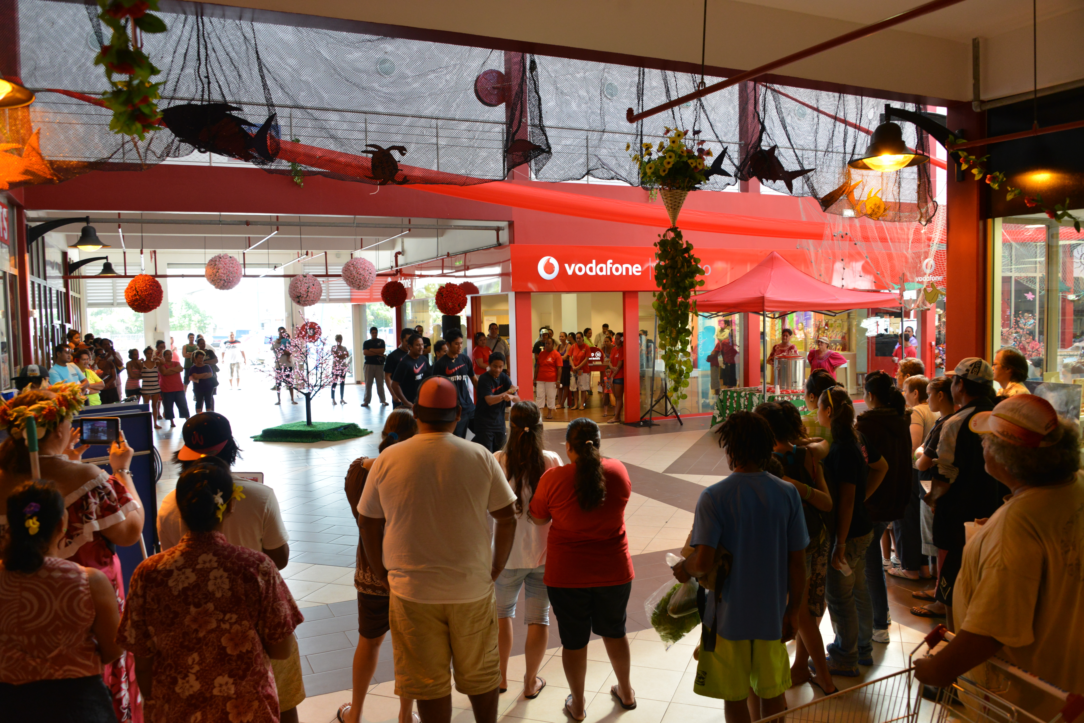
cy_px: 362
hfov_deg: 65.5
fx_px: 843
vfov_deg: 46.4
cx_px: 542
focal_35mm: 28
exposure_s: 1/100
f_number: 5
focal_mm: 28
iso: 1250
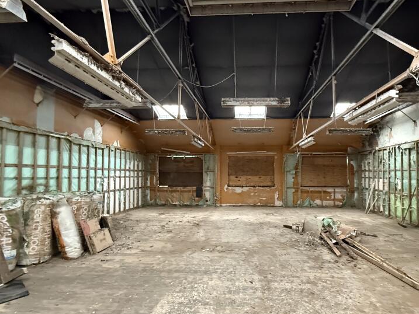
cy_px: 163
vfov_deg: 66.0
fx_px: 242
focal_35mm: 20
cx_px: 234
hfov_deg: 81.4
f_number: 2.2
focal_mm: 2.22
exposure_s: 1/60
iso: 1250
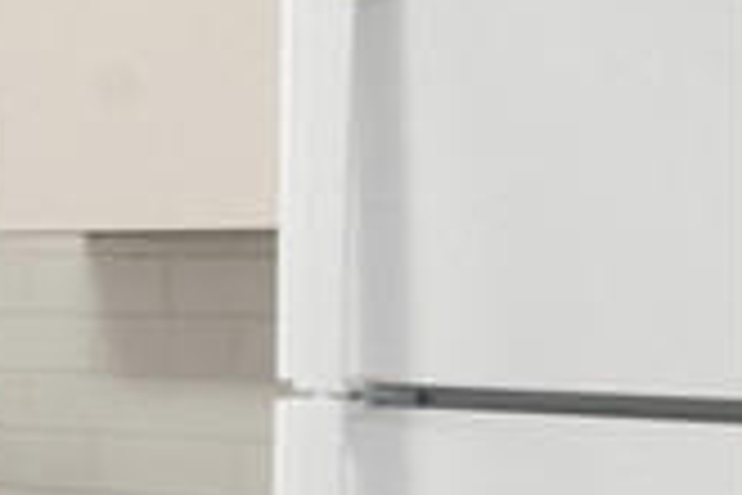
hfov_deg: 11.1
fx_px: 2040
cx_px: -1542
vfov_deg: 13.8
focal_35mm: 99
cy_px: 362
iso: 400
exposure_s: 1/20
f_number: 8
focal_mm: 16
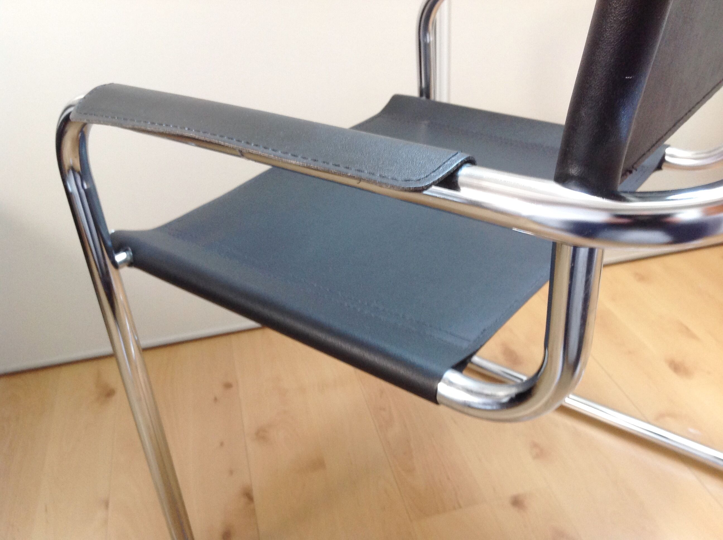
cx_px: 362
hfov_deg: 52.7
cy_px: 270
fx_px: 730
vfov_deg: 40.6
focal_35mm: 35
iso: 125
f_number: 2.4
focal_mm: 4.28
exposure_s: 1/15
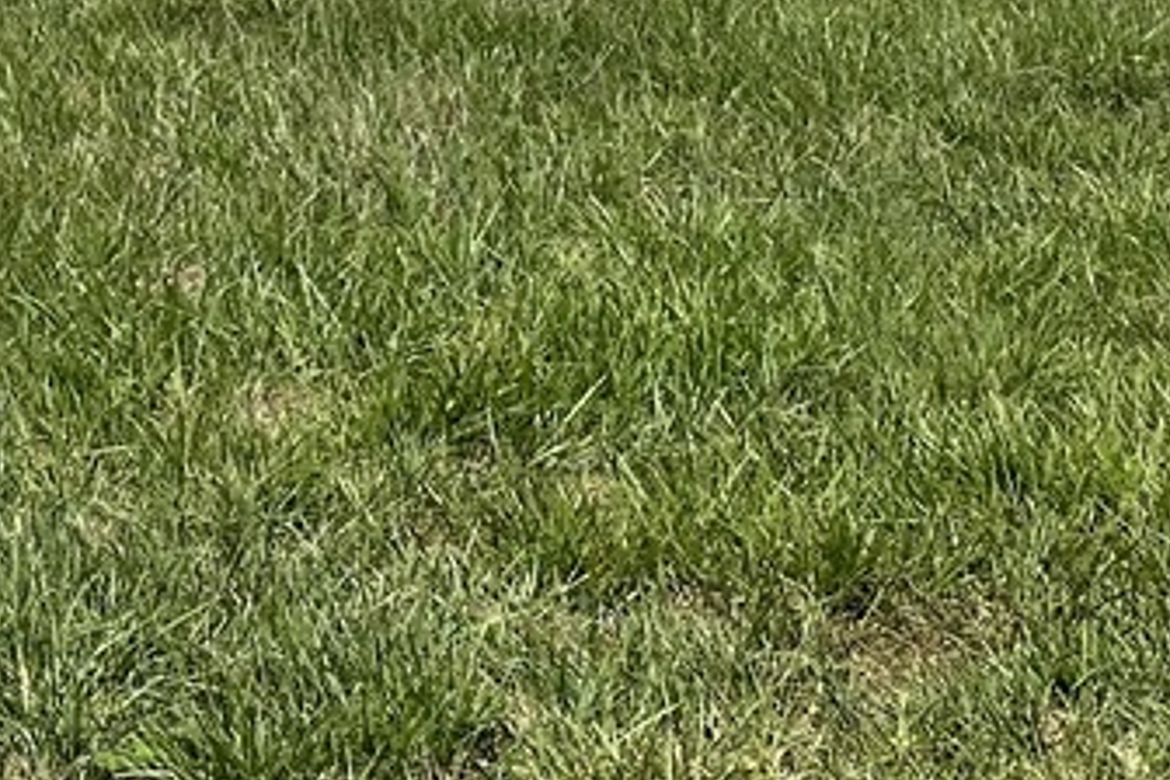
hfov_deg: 18.0
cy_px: -815
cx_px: -299
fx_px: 3477
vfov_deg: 11.5
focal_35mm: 107
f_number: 1.78
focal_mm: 6.86
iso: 80
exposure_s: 1/7576
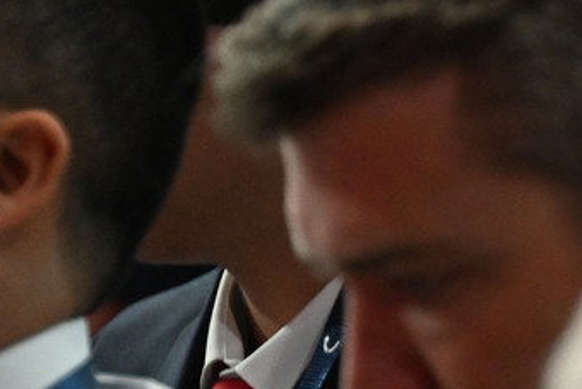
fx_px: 27413
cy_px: 123
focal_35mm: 1695
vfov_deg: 0.8
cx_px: 1214
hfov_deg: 1.2
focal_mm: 400
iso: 4000
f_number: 5.6
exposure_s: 1/250
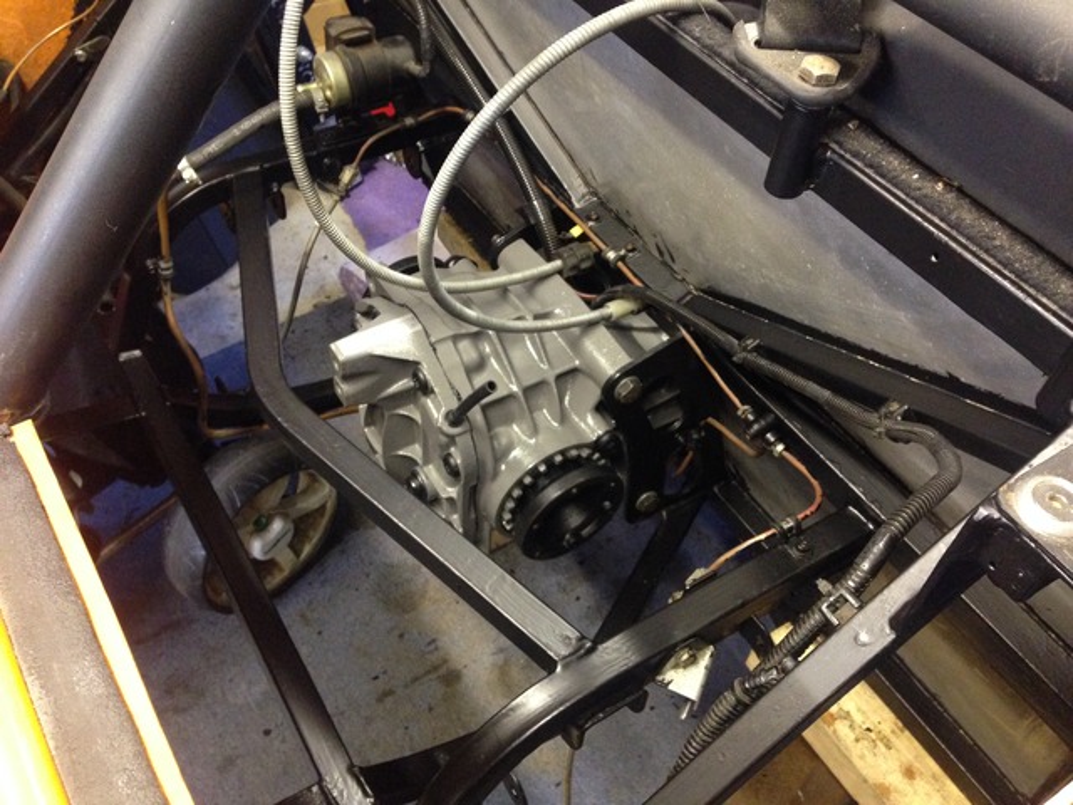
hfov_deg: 55.4
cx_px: 536
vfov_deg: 42.9
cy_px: 402
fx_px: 1023
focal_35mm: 33
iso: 500
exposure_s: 1/15
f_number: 2.4
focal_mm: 4.12
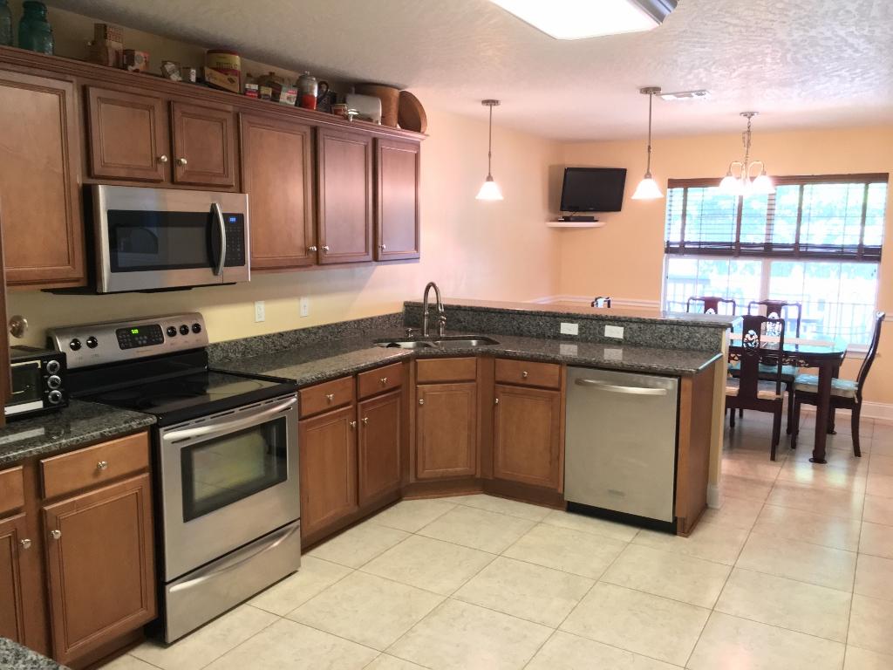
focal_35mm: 29
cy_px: 335
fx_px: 748
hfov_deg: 61.7
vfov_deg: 48.2
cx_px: 446
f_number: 2.2
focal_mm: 4.15
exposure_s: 1/30
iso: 200
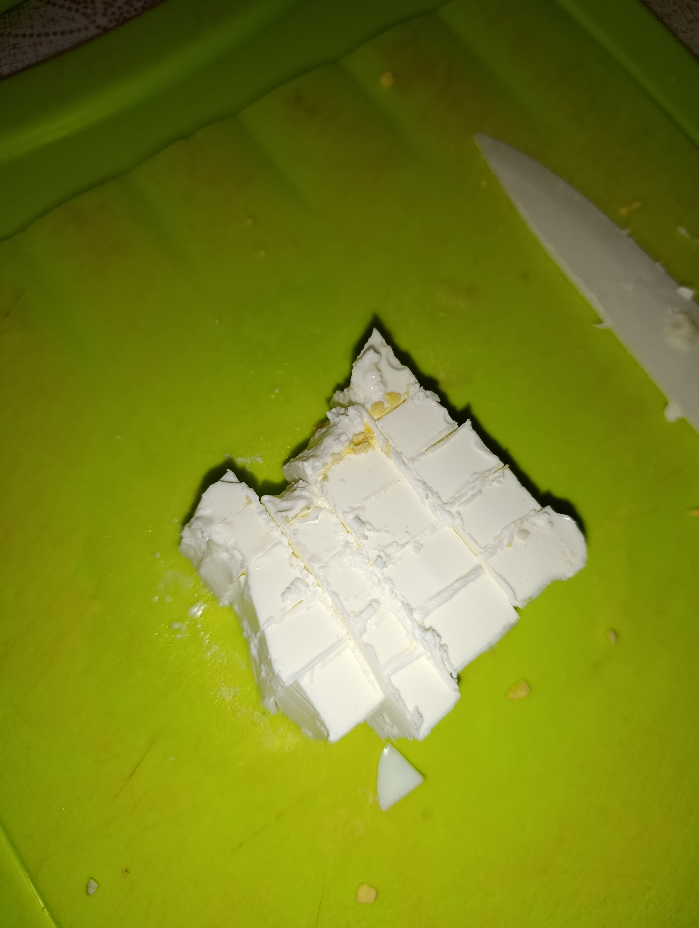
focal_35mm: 23
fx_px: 618
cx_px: 350
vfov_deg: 73.8
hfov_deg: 59.0
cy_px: 464
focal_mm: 6.11
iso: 96
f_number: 1.65
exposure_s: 1/100
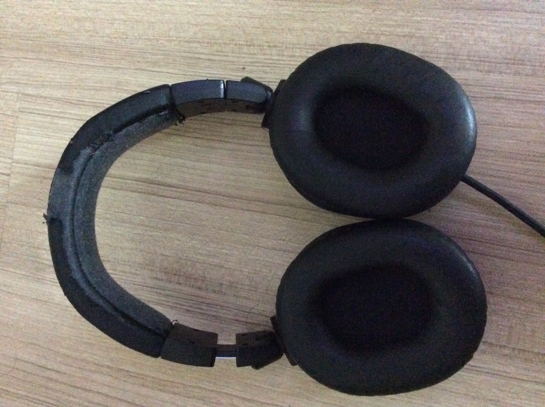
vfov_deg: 44.1
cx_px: 272
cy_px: 204
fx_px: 503
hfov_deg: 56.9
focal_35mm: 32
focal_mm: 3.3
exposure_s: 1/17
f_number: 2.4
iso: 800
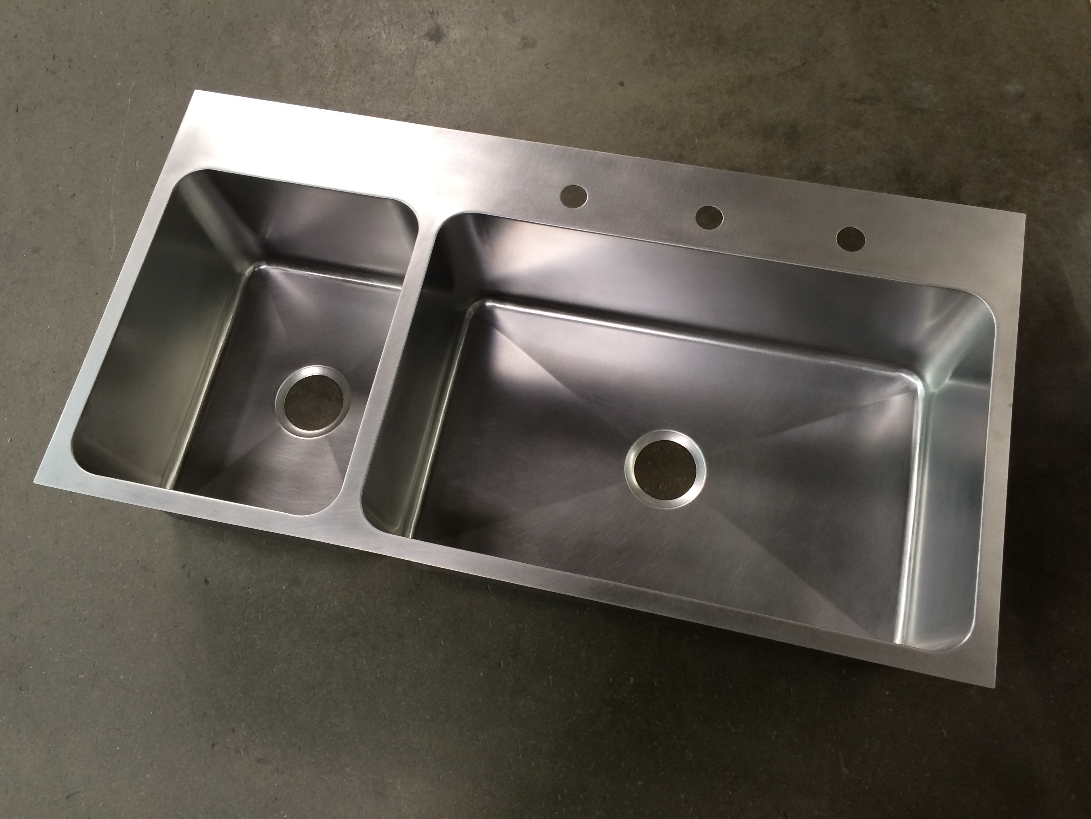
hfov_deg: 60.0
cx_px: 546
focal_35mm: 30
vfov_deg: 46.8
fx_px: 946
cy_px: 410
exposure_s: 1/30
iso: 80
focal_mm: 4.12
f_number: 2.2
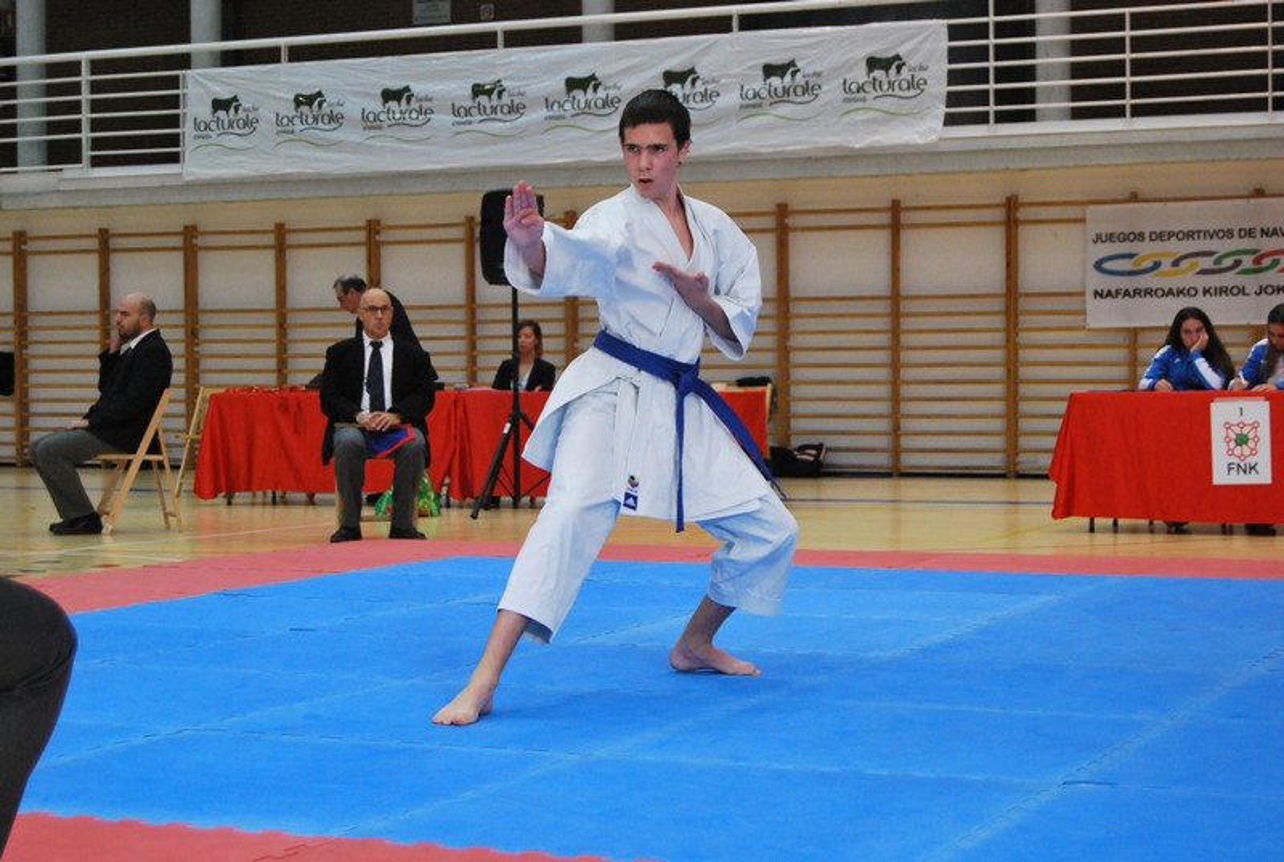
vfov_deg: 20.3
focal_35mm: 68
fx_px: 2412
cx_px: 642
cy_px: 431
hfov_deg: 29.8
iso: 1600
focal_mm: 45
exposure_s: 1/125
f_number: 5.3
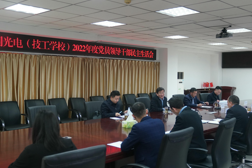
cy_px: 90
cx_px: 139
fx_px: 287
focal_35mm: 41
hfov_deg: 47.3
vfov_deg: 32.6
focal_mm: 33
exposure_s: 1/160
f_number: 2.8
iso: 2000
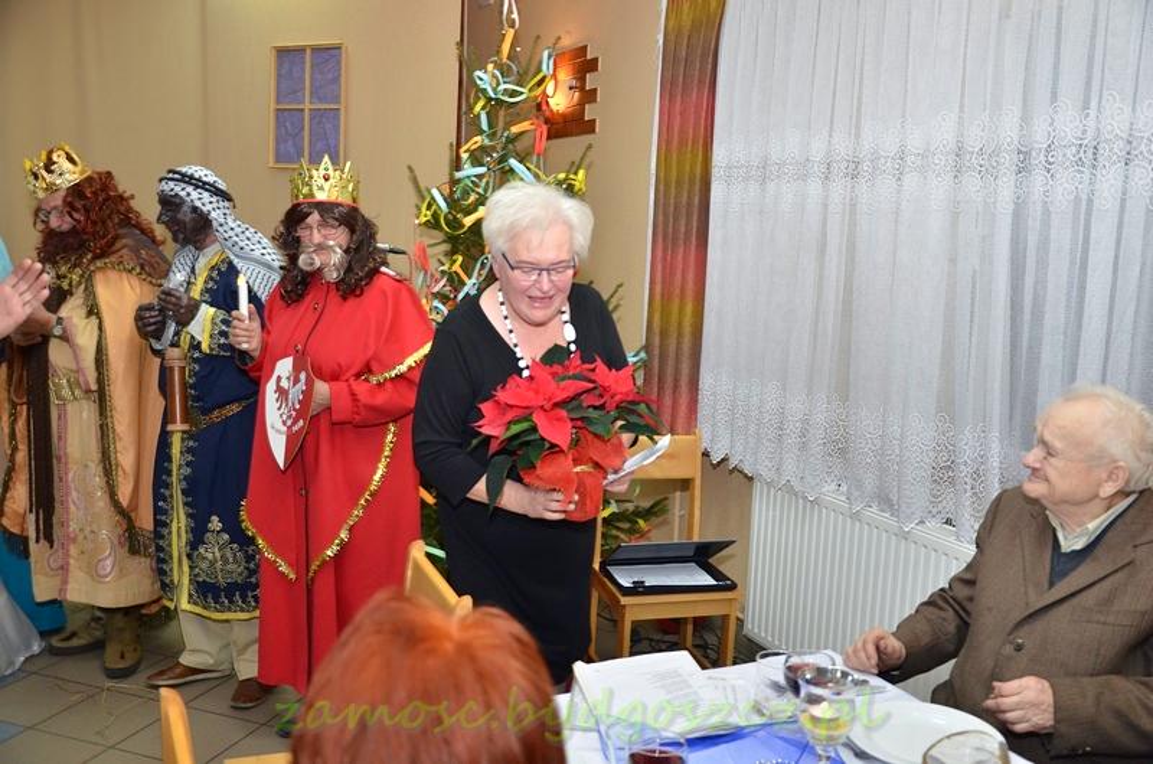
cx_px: 576
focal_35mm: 33
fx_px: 1055
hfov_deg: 57.3
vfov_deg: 39.8
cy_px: 382
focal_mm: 22
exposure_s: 1/125
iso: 800
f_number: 3.8
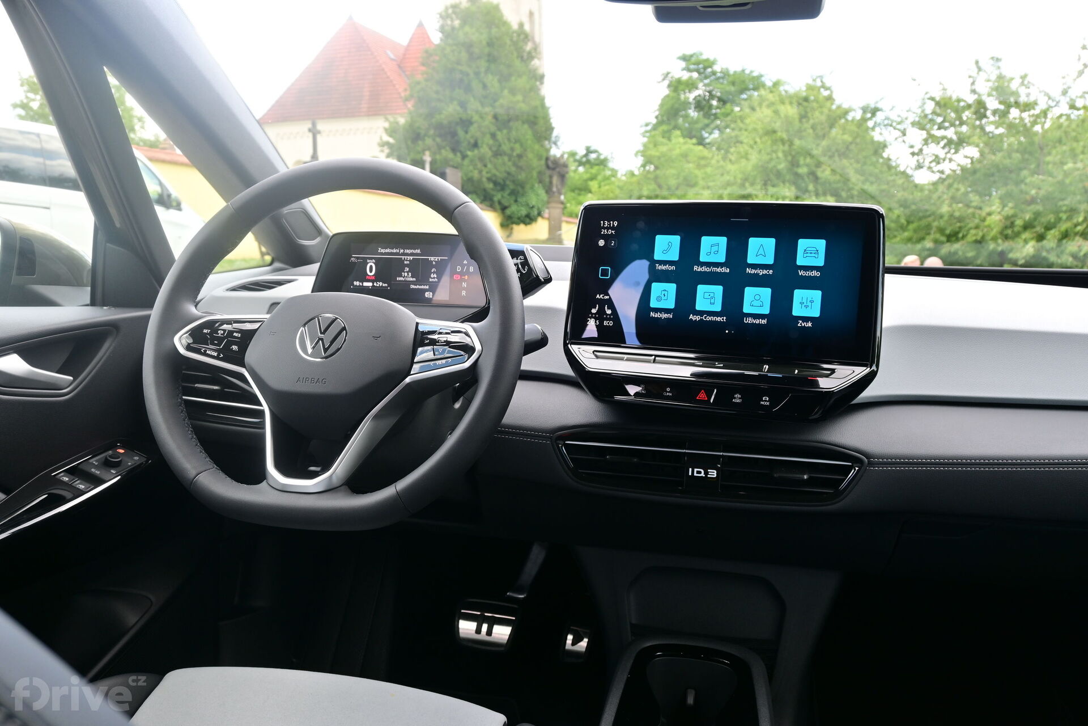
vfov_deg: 44.6
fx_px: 884
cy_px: 363
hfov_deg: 63.2
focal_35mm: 29
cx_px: 544
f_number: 6.3
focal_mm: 19.5
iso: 200
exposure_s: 1/100
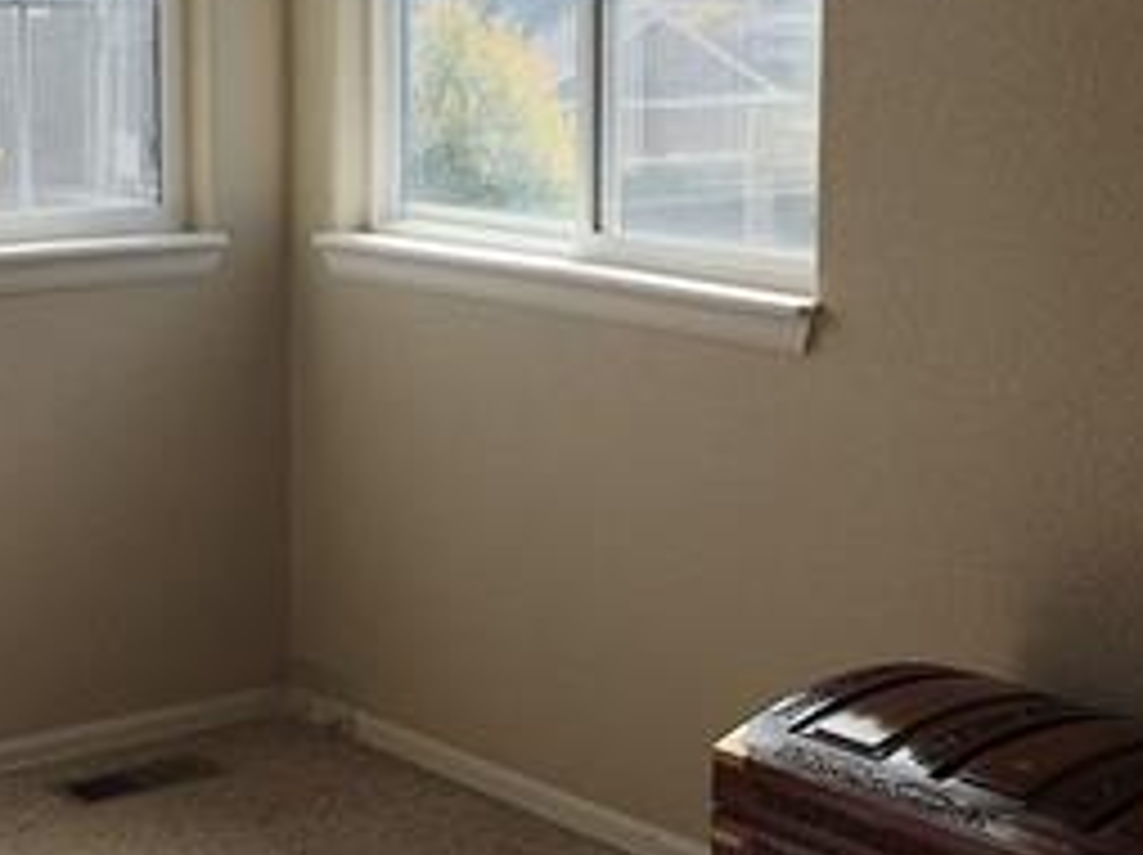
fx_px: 2408
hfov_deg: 26.7
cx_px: 558
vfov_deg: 20.1
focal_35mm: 73
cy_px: 290
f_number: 2.2
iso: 25
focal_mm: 4.15
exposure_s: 1/323
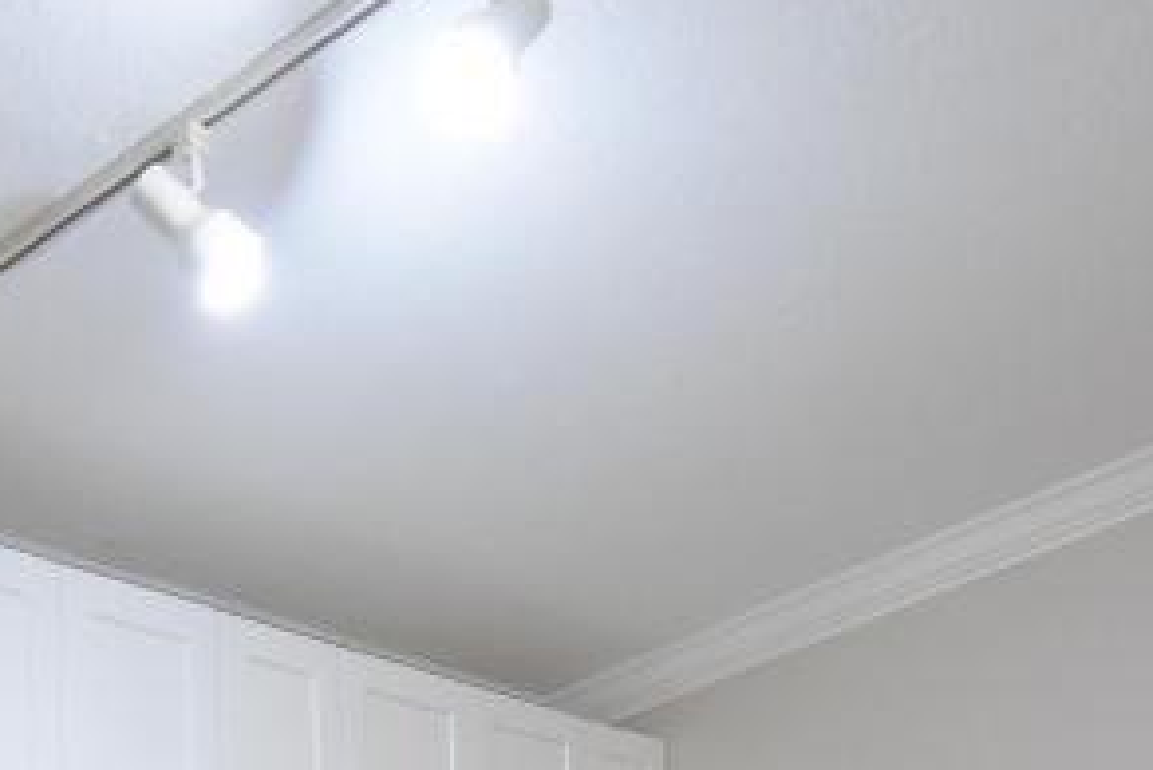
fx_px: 1890
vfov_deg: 18.5
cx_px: 265
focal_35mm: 59
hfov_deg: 33.1
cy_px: 1343
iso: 1400
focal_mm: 10
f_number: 4.5
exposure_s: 1/60
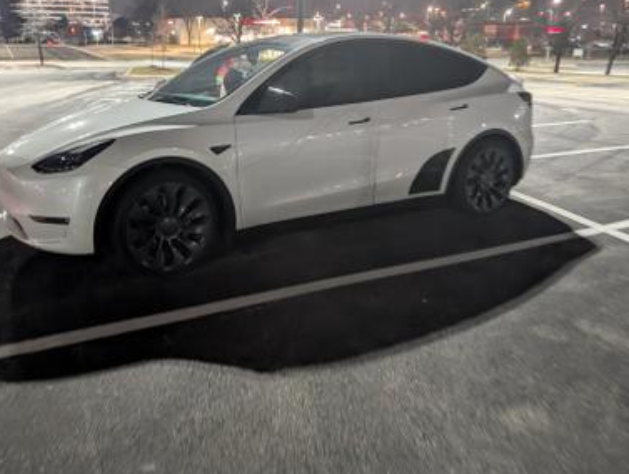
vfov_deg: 44.2
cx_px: 305
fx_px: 582
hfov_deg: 56.7
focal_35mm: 32
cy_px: 217
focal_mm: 6.9
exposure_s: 1/28.5
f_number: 1.68
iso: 1196
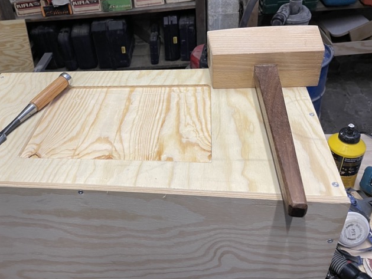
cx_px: 138
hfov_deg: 54.7
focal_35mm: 33
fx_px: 355
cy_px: 104
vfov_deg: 42.6
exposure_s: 1/50
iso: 80
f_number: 1.6
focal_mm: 4.2
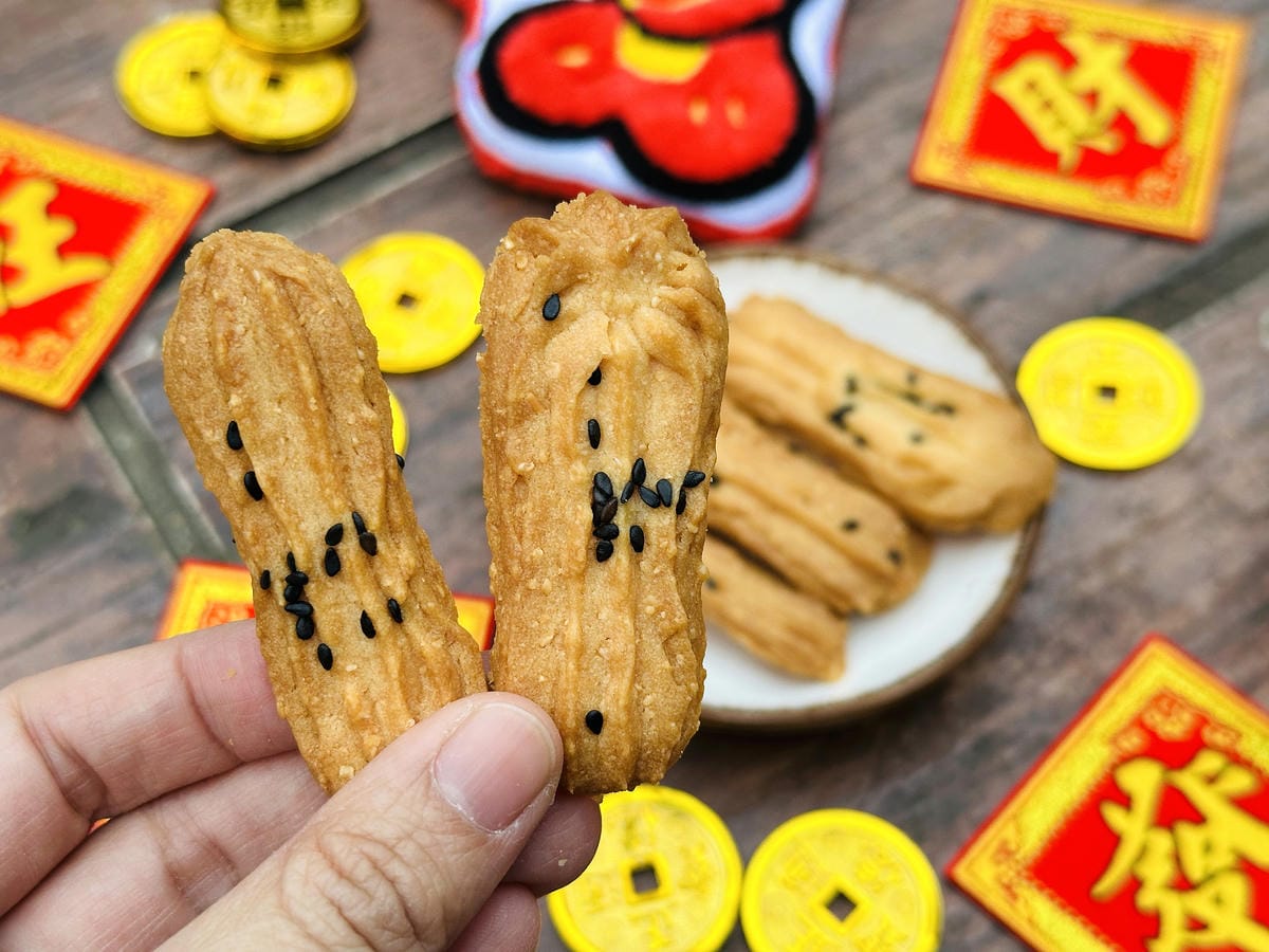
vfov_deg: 30.3
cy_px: 476
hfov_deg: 39.7
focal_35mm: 48
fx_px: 1760
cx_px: 634
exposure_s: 1/82
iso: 80
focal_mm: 6.86
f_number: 1.78
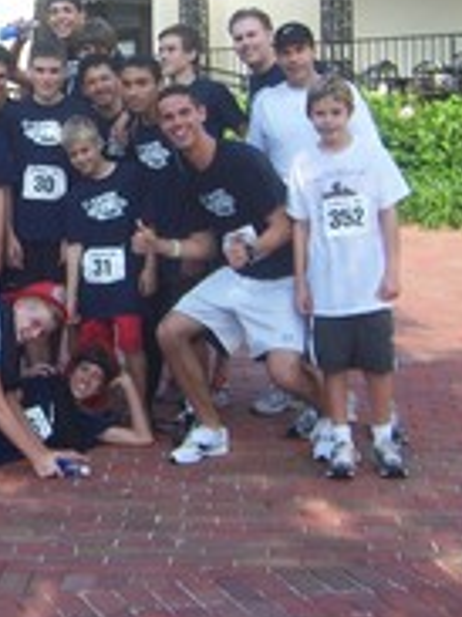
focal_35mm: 77
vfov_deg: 25.1
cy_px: 170
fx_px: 1372
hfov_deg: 18.2
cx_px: -79
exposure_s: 1/400
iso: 80
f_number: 2.8
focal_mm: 6.2
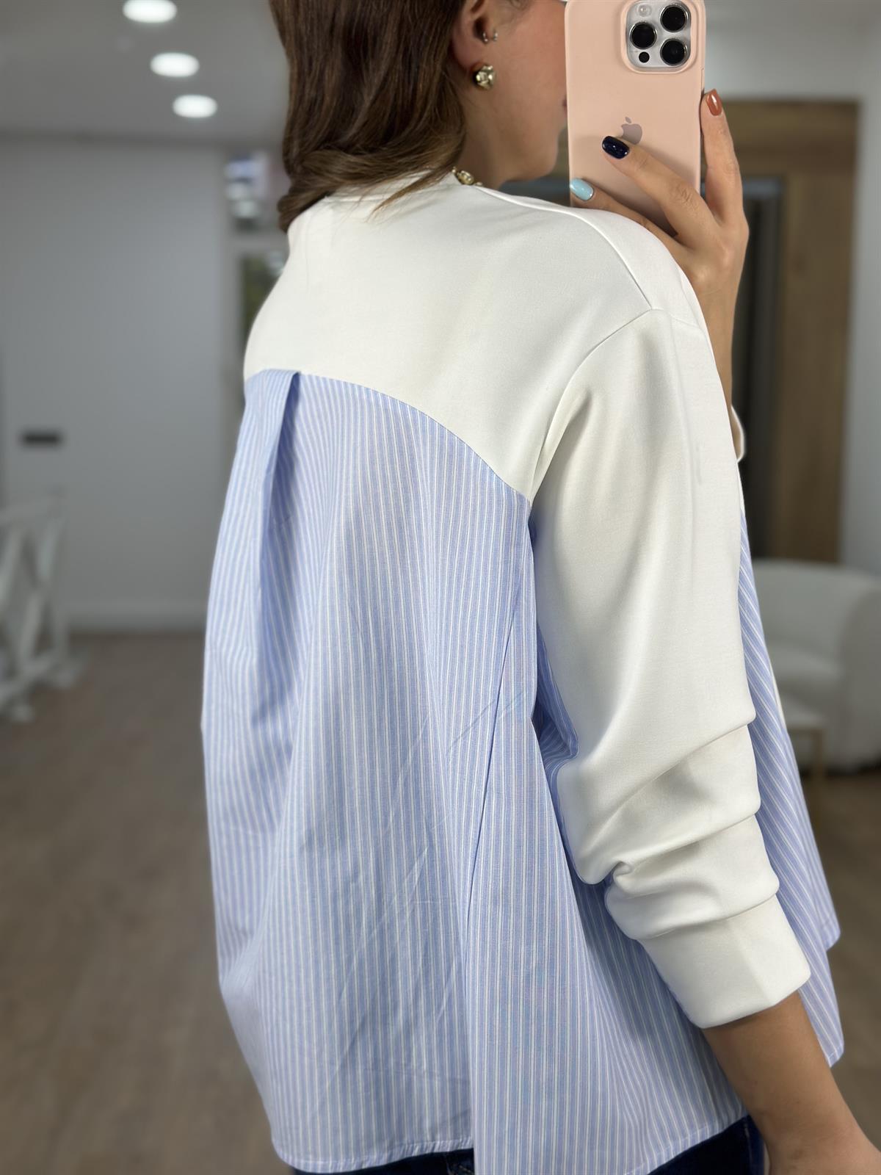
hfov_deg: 30.3
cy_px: 588
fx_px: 1629
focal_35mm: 48
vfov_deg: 39.7
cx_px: 440
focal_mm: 6.86
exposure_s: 1/250
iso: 80
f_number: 1.78
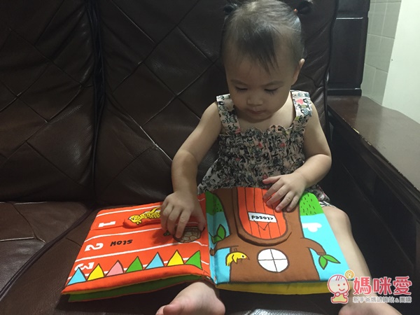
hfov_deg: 61.7
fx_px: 352
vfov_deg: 48.2
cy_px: 158
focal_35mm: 29
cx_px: 210
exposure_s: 1/30
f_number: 2.2
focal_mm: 4.15
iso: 250
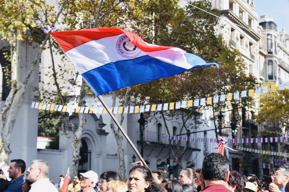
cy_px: 103
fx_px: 554
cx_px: 146
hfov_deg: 29.2
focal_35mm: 69
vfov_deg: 19.7
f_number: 6.3
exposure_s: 1/250
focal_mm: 38
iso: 100
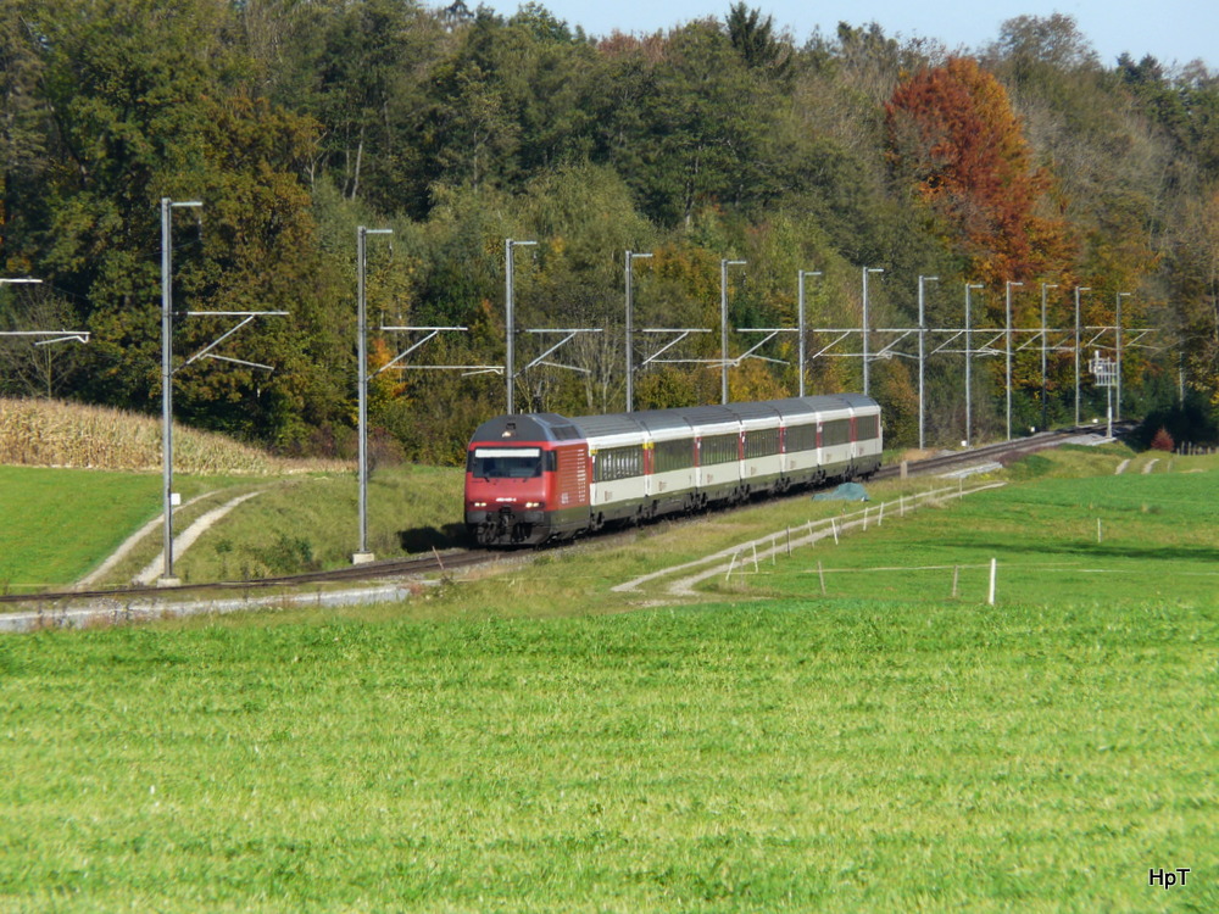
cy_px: 457
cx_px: 610
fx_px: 12537
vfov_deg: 4.2
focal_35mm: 356
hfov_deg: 5.6
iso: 100
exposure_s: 1/320
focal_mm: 58.4
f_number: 5.6
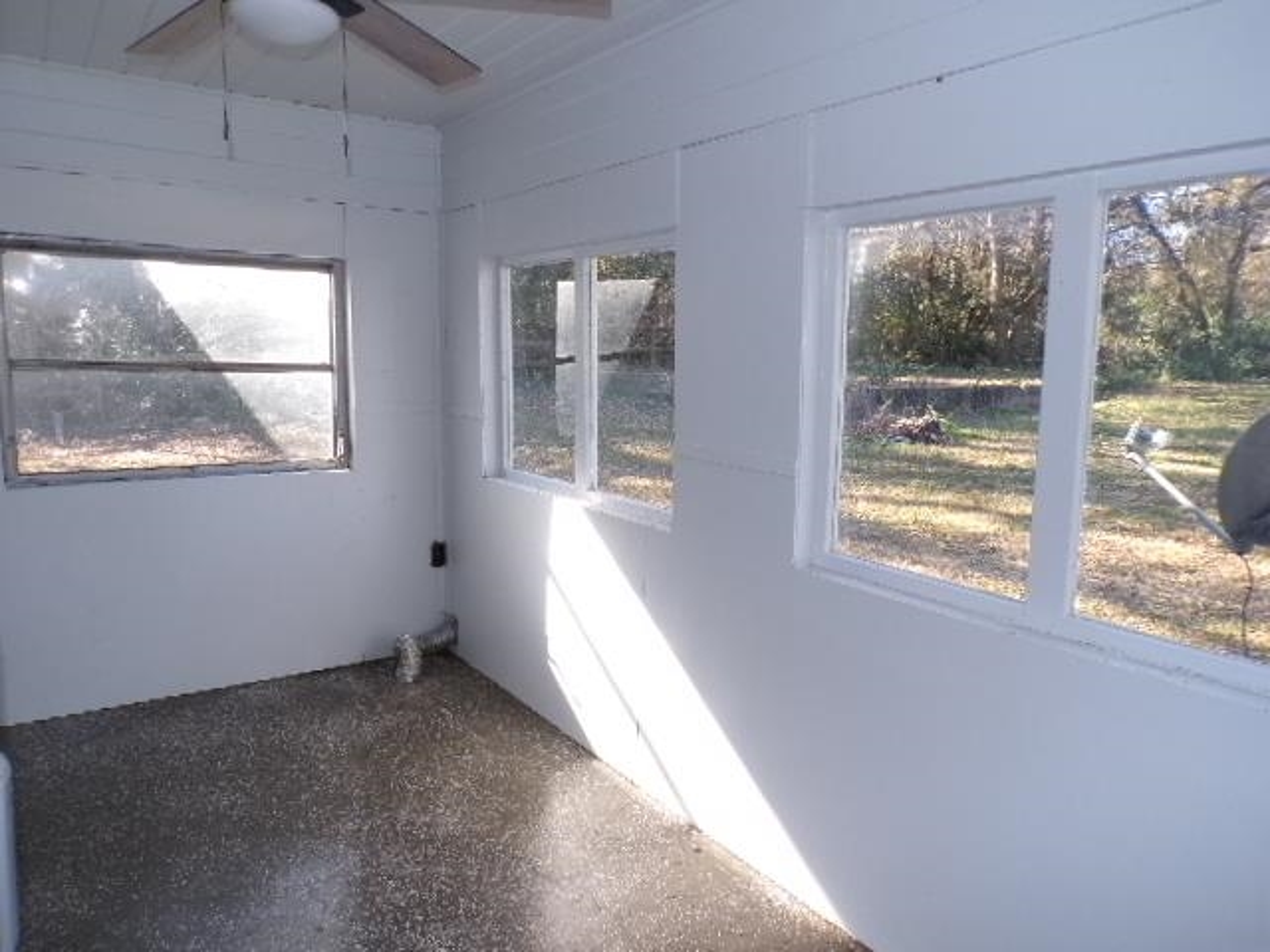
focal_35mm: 24
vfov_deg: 56.8
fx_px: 881
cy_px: 476
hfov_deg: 71.6
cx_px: 635
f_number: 4.4
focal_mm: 4.3
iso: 200
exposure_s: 1/120
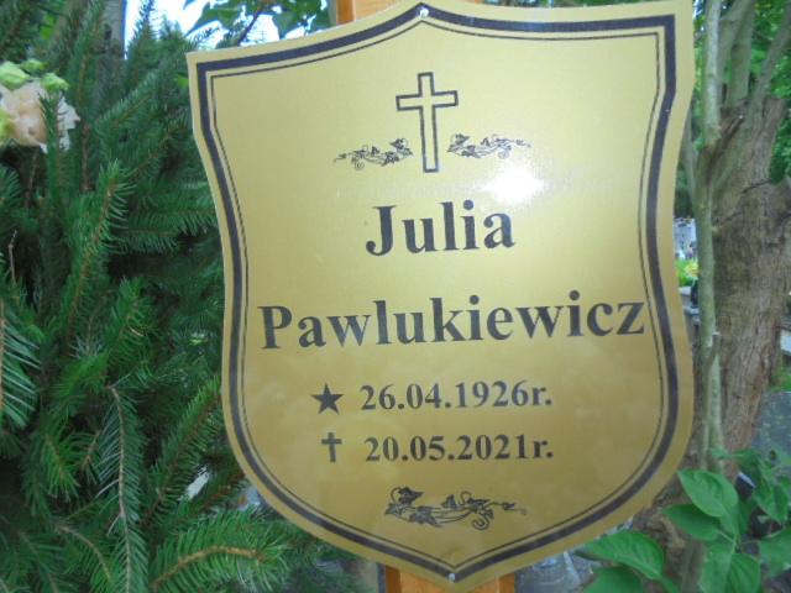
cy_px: 296
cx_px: 396
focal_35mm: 26
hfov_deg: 67.3
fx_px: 594
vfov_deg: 53.1
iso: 100
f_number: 3.5
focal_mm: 4.6
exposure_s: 1/80
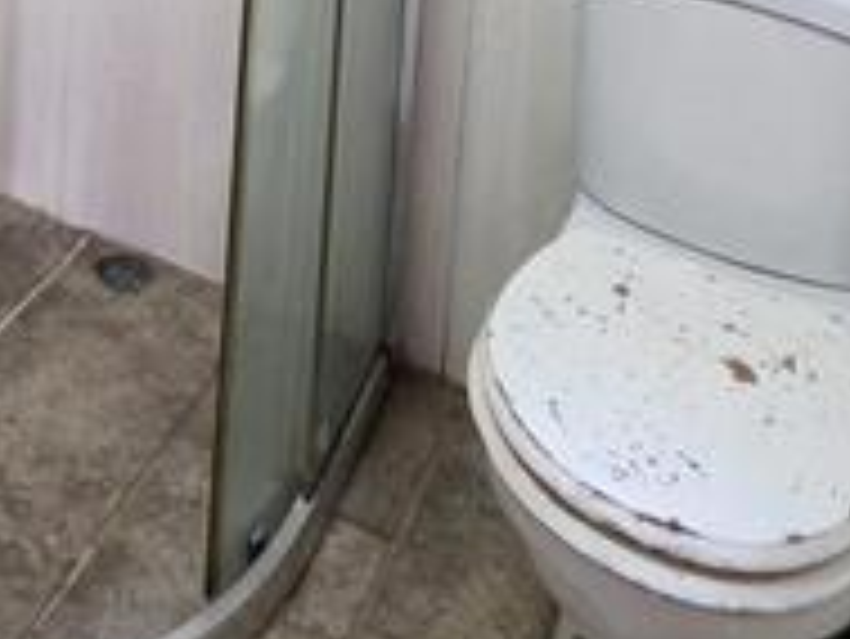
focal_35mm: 55
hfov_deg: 32.5
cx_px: 31
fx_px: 1351
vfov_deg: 19.3
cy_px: -544
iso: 320
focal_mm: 2.2
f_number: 1.9
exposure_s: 1/50.3
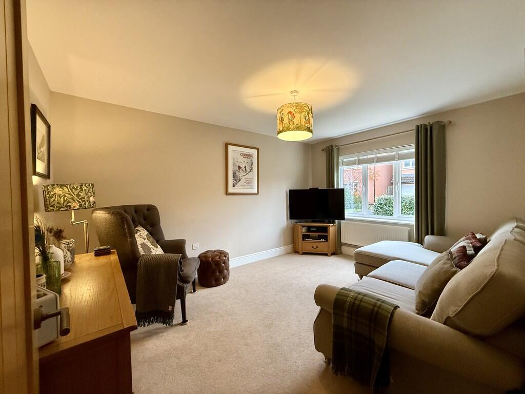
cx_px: 262
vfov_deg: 85.7
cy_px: 197
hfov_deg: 102.1
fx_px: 212
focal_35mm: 14
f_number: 2.2
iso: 250
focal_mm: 2.22
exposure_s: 1/100
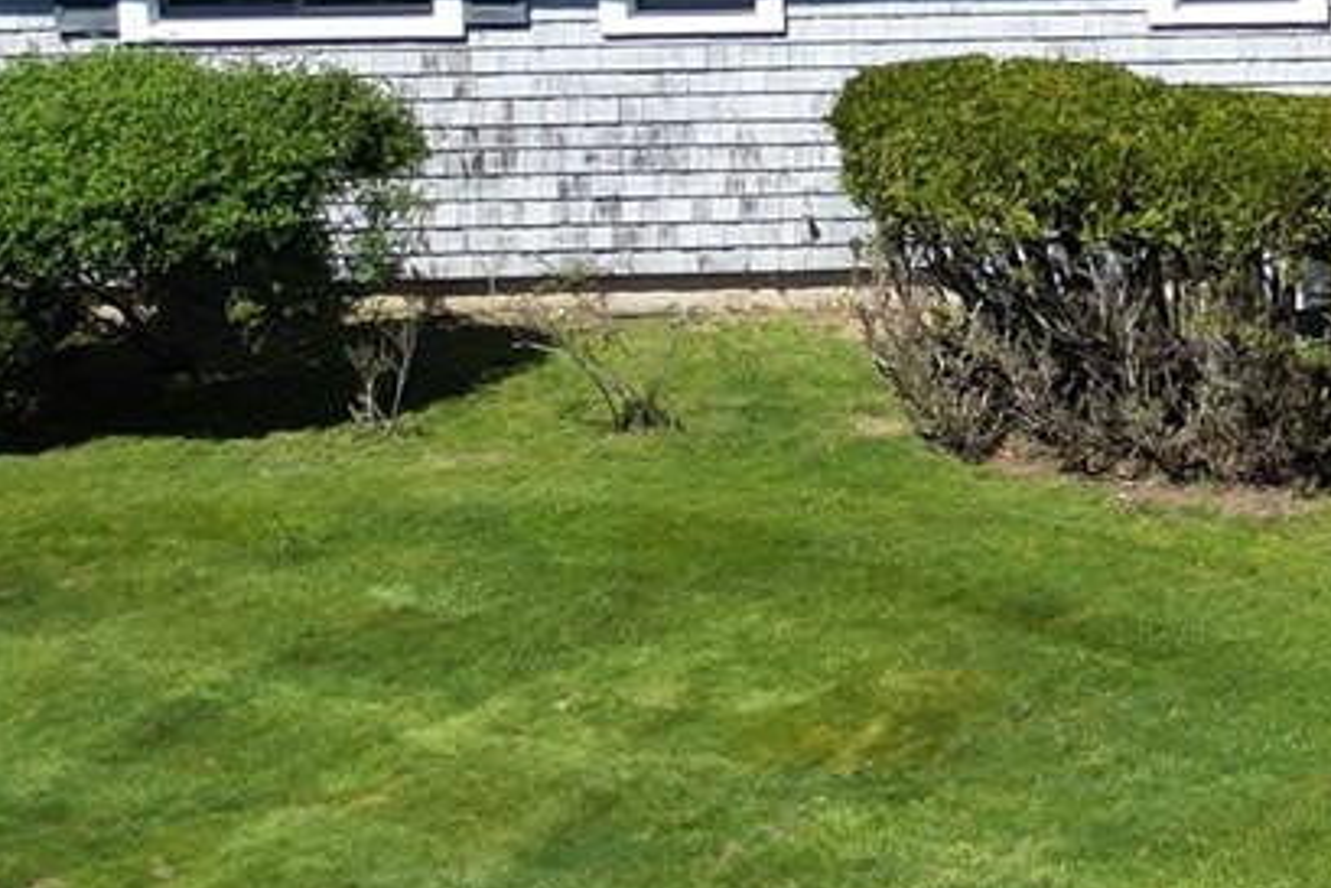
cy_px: -371
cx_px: 2695
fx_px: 4623
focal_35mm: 125
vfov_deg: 10.7
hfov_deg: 13.8
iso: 100
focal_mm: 6.72
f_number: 1.7
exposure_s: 1/2000
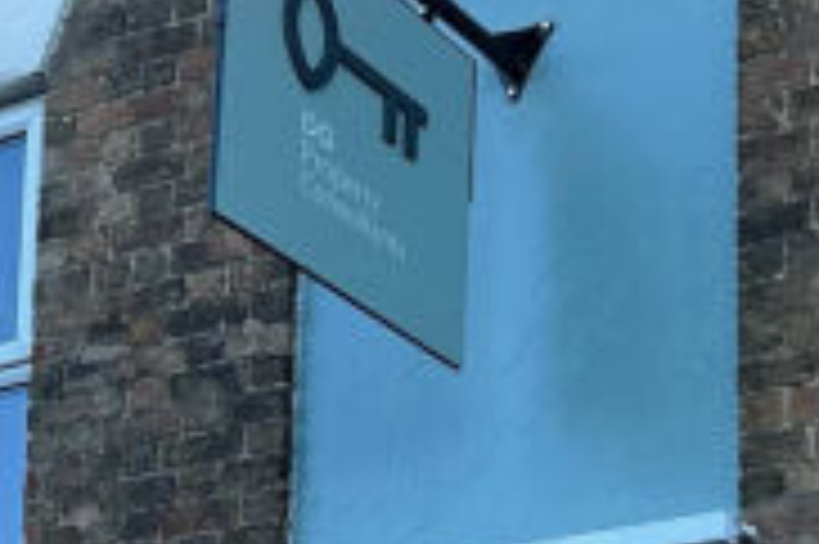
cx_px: 855
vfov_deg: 11.7
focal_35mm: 110
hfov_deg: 18.1
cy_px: 904
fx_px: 2500
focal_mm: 6.86
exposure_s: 1/650
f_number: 1.78
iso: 80
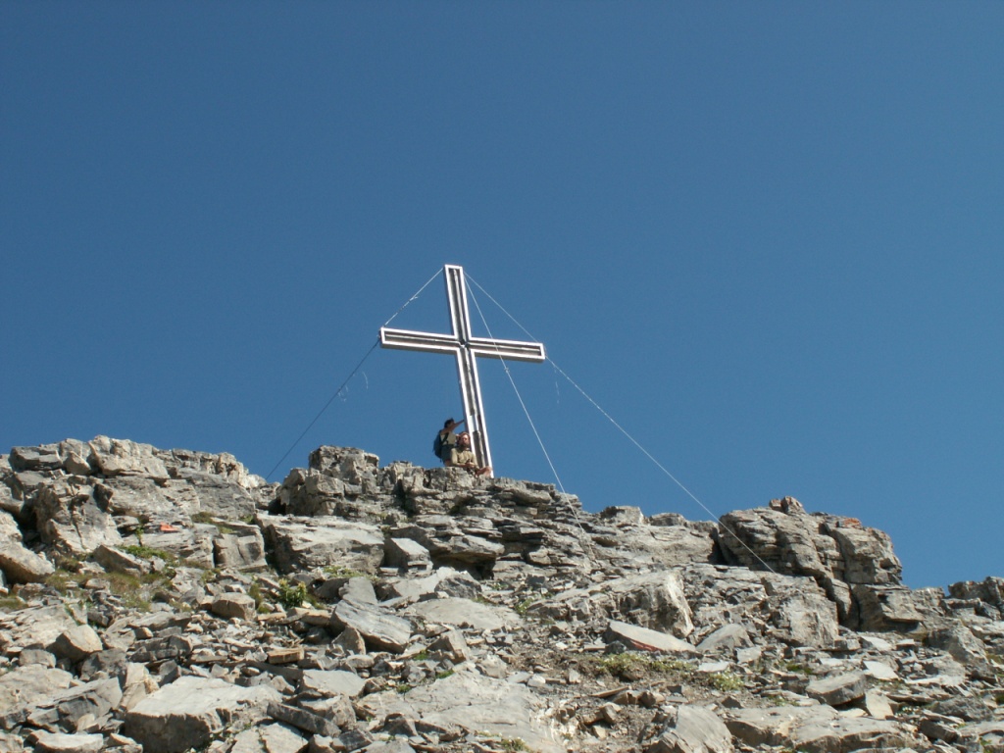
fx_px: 1624
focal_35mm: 56
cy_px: 376
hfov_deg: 34.3
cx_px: 502
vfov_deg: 26.1
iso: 50
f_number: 7.1
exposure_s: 1/200
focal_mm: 9.33
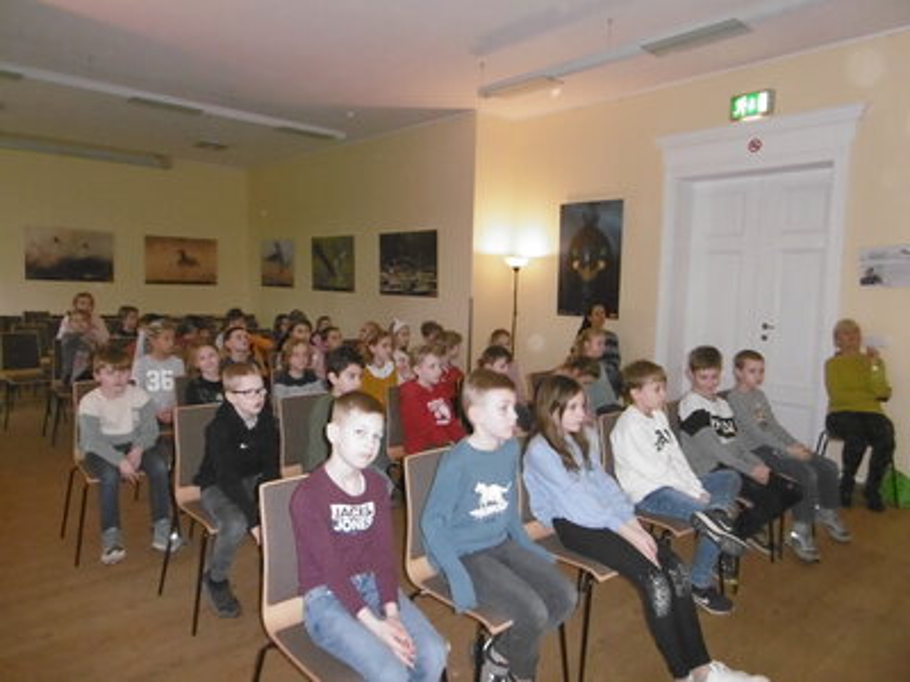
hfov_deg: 71.6
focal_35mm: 24
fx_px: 631
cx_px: 455
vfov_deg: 56.8
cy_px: 341
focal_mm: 4.3
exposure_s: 1/100
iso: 640
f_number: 3.1
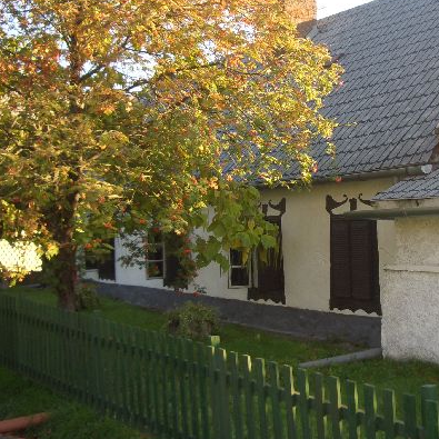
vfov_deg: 31.1
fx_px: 789
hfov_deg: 30.7
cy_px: 200
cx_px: 313
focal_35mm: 55
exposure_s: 1/125
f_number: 2.8
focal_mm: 6.8
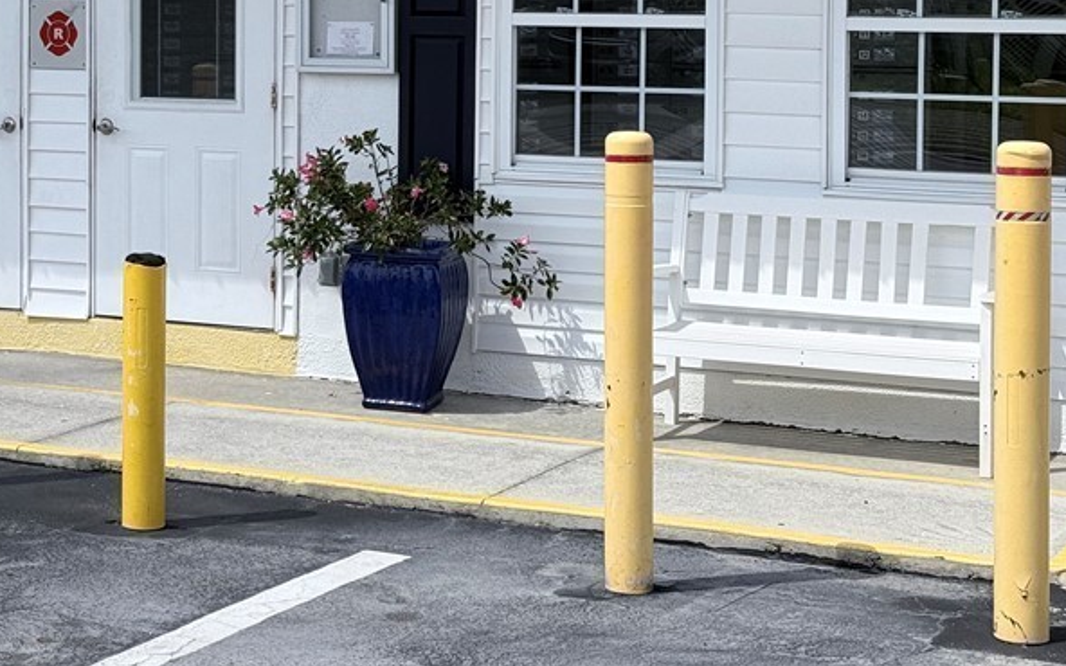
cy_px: 79
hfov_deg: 23.2
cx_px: 218
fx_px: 2557
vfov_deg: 14.7
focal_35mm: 88
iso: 64
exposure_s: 1/5208
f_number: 1.78
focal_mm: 6.76
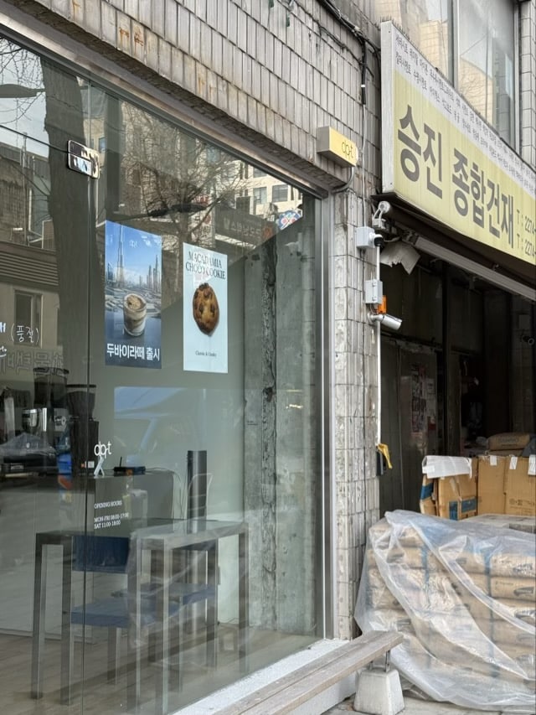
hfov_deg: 30.3
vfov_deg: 39.7
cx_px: 268
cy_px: 358
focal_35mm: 48
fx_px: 991
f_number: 1.78
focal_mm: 6.76
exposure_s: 1/906
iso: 80
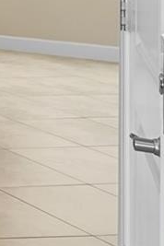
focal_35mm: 96
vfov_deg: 19.1
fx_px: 656
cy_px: -102
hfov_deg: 7.8
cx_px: -519
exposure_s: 1/1.25
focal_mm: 16
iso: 250
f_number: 9
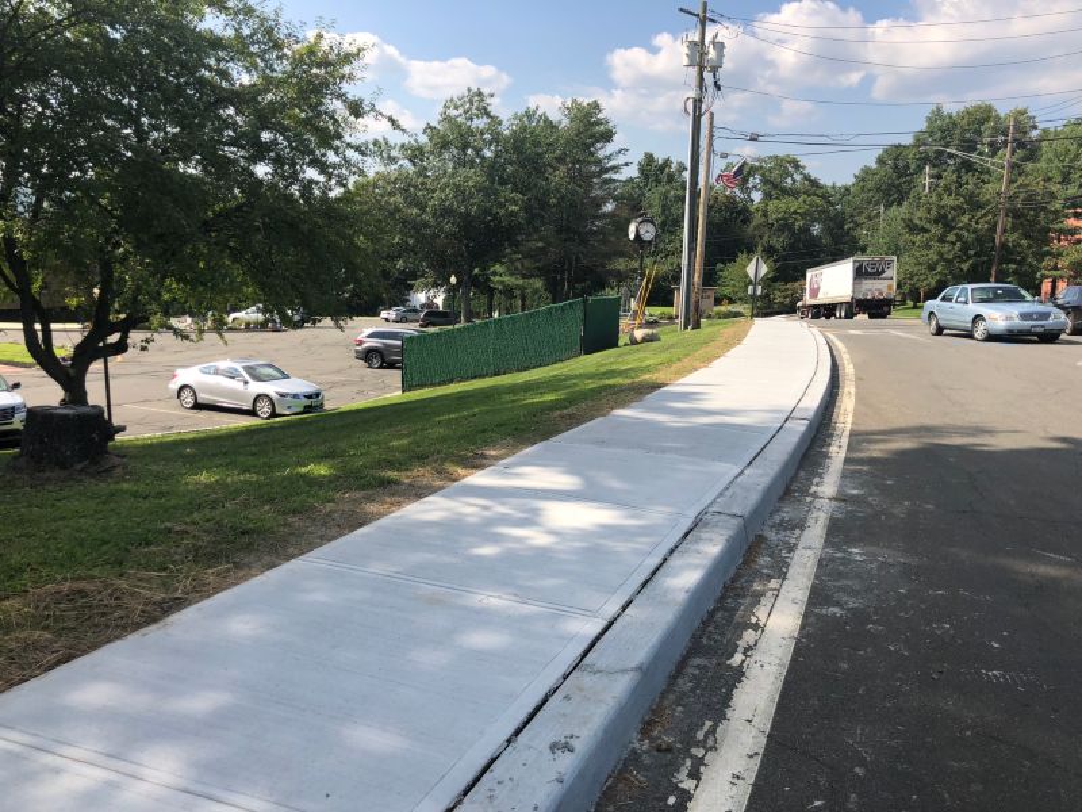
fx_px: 875
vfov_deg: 49.7
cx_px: 541
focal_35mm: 28
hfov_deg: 63.4
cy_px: 406
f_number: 1.8
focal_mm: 4
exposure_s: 1/1499
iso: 20
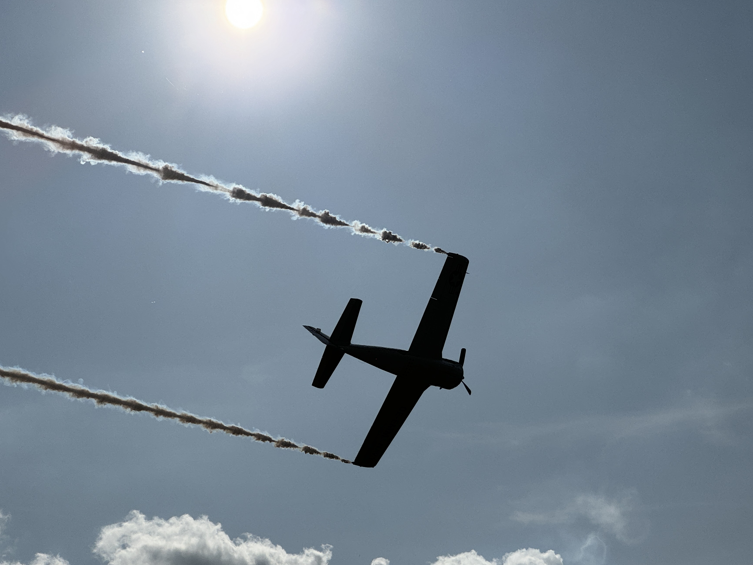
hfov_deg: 21.8
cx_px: 376
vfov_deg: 16.4
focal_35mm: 90
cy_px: 324
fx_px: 1958
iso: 25
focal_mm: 9
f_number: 2.8
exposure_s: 1/8547
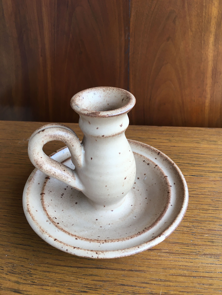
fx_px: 248
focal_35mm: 29
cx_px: 111
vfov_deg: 61.7
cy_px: 148
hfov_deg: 48.2
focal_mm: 4.15
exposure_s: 1/33
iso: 25
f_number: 2.2
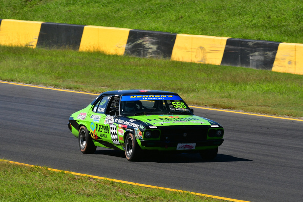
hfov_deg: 3.6
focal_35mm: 570
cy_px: 101
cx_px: 152
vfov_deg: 2.4
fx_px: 4799
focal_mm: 380
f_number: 13
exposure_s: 1/640
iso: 500
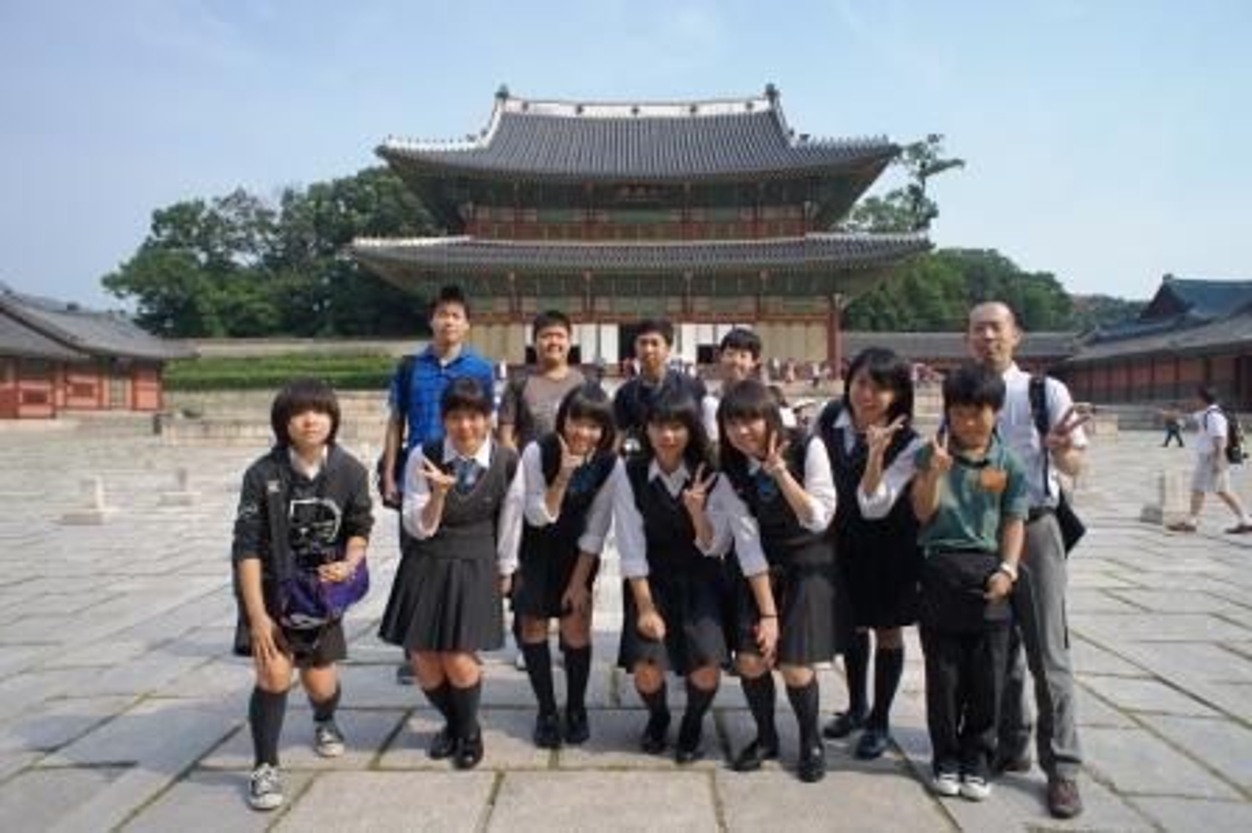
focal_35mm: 24
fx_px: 834
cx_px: 626
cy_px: 416
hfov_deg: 73.8
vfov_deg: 53.1
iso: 200
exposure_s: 1/1000
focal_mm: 16
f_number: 5
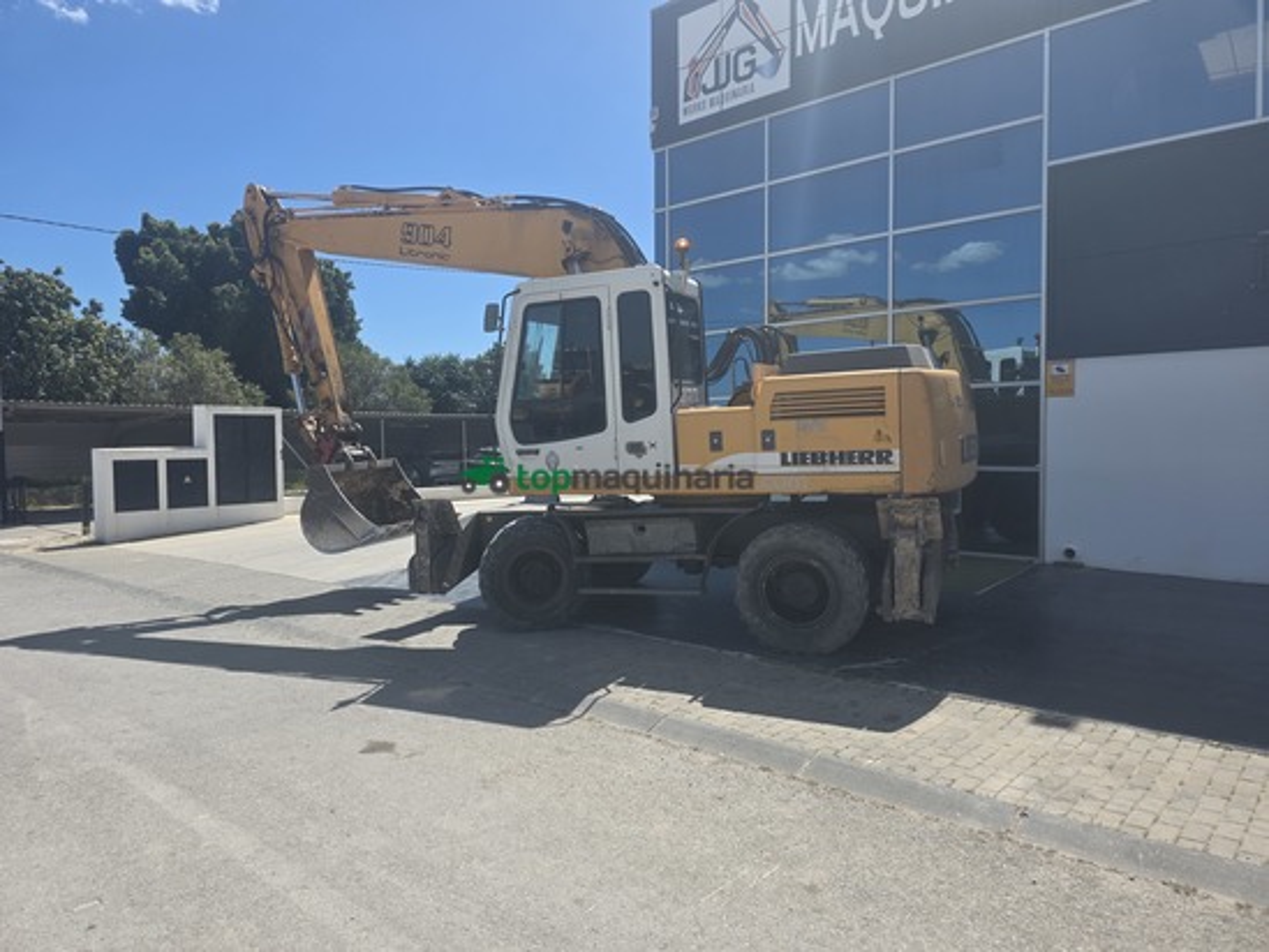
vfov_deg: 58.9
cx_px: 634
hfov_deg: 73.9
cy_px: 476
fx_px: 843
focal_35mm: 23
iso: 80
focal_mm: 6.3
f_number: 1.7
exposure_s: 1/5608
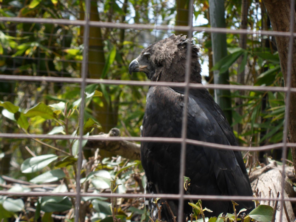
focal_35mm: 270
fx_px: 2309
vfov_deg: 5.5
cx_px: 148
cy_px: 111
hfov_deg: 7.3
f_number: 5.9
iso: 80
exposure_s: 1/180
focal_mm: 46.8
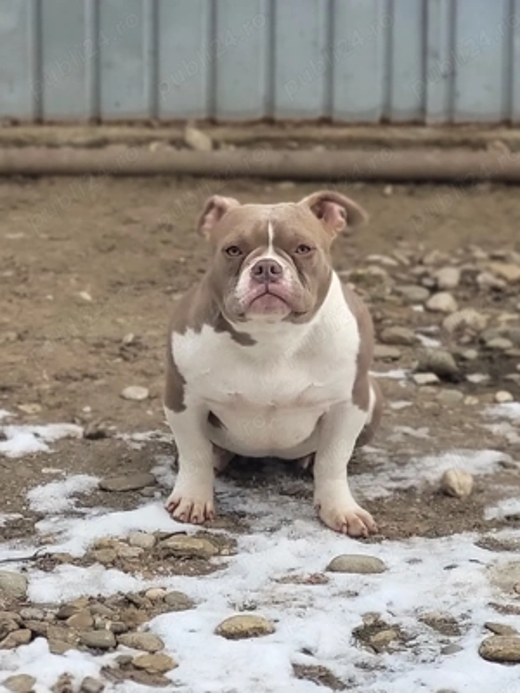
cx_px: 260
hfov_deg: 19.4
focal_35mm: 76
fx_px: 1522
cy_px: 346
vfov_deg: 25.7
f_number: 2.4
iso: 25
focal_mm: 7.12
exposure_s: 1/303
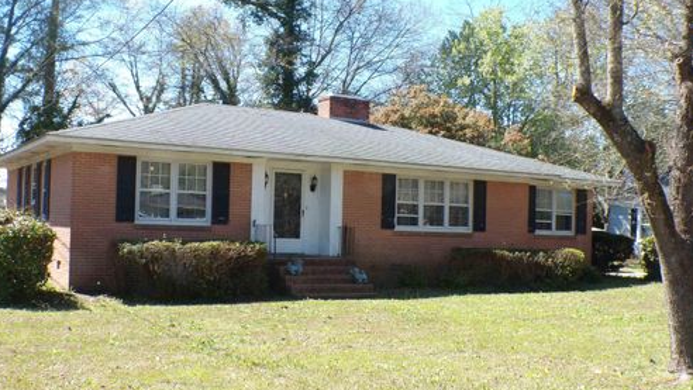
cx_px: 344
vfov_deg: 29.0
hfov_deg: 49.4
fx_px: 754
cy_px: 213
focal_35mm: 41
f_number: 4.9
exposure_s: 1/160
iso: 100
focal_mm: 6.6
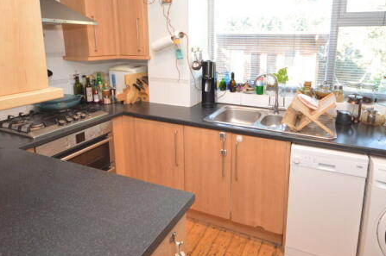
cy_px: 82
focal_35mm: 22
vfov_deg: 55.7
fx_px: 236
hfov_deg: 78.0
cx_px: 226
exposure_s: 1/60
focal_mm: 10
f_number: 4
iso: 1000
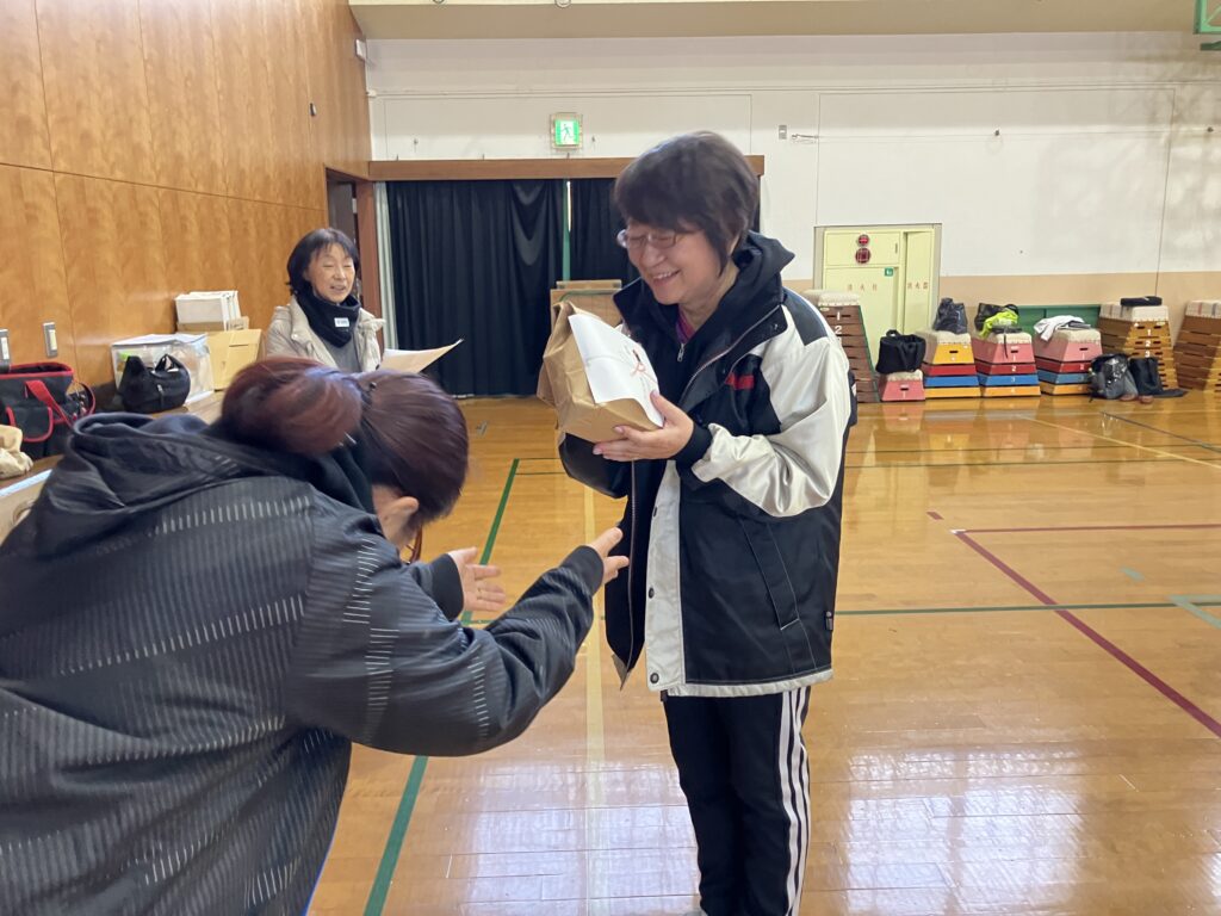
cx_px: 610
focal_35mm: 28
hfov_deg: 63.4
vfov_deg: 49.7
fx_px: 988
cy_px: 458
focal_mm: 3.99
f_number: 1.8
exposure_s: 1/60
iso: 160
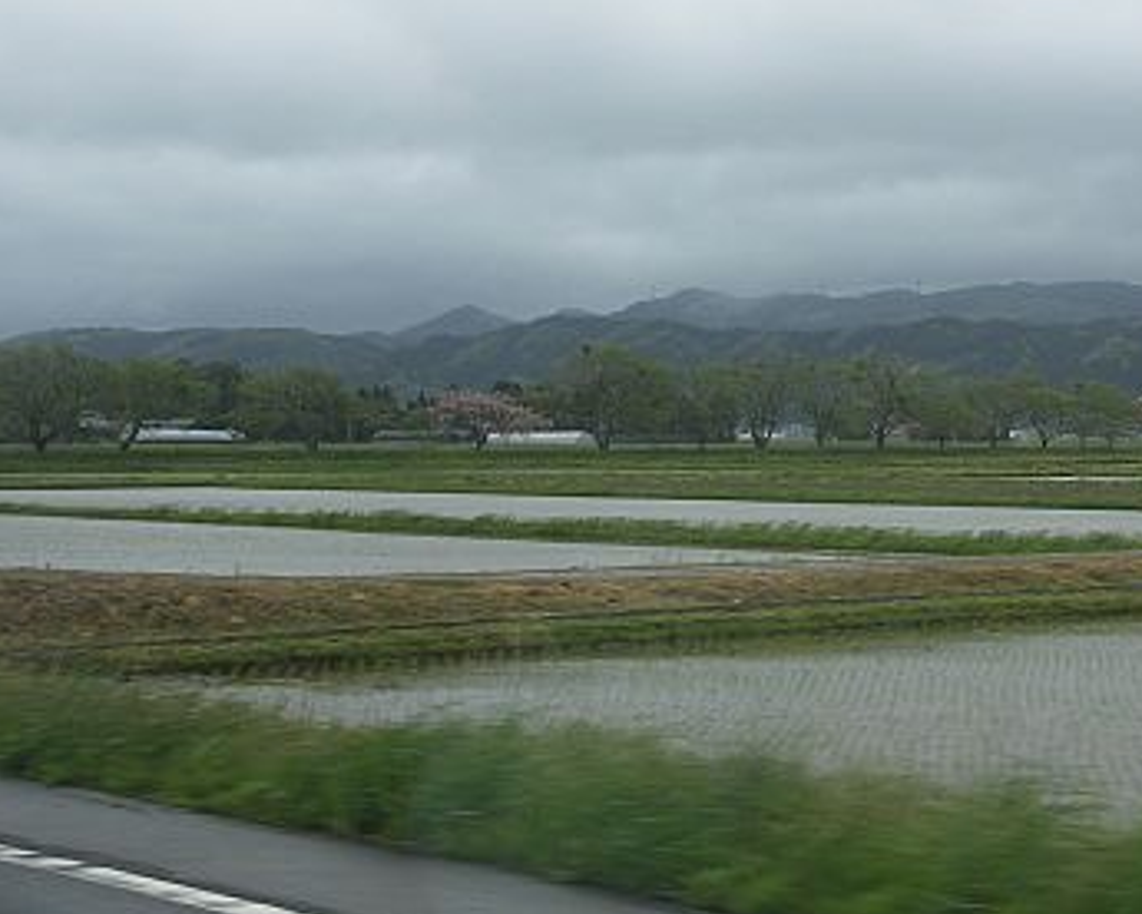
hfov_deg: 21.6
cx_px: 973
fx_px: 2940
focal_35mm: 87
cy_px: 490
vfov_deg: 17.7
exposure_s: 1/200
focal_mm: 12.4
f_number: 5
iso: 50
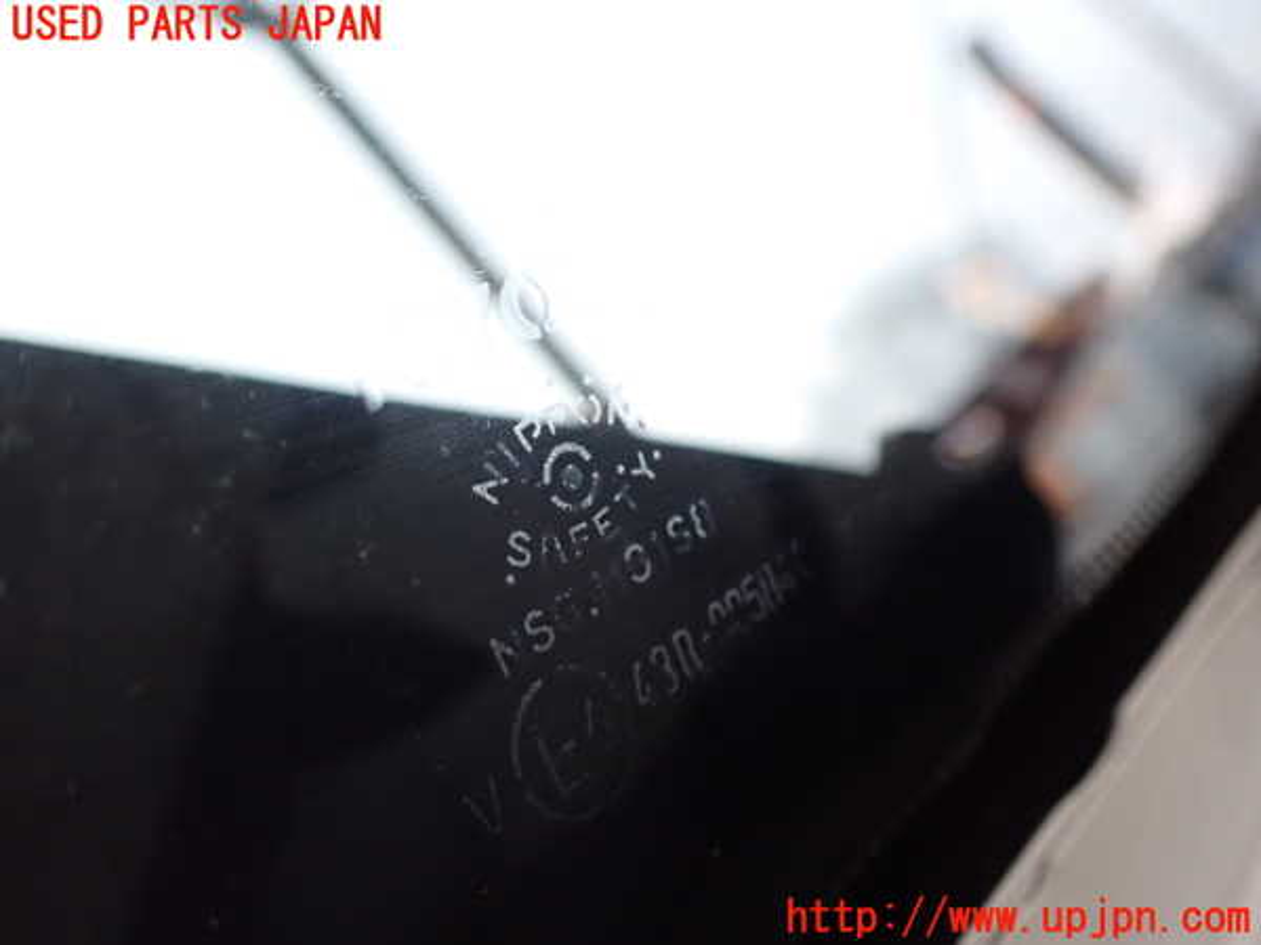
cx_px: 630
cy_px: 472
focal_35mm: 30
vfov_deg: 46.8
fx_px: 1093
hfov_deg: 60.0
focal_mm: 5.4
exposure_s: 1/125
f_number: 2.3
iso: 640
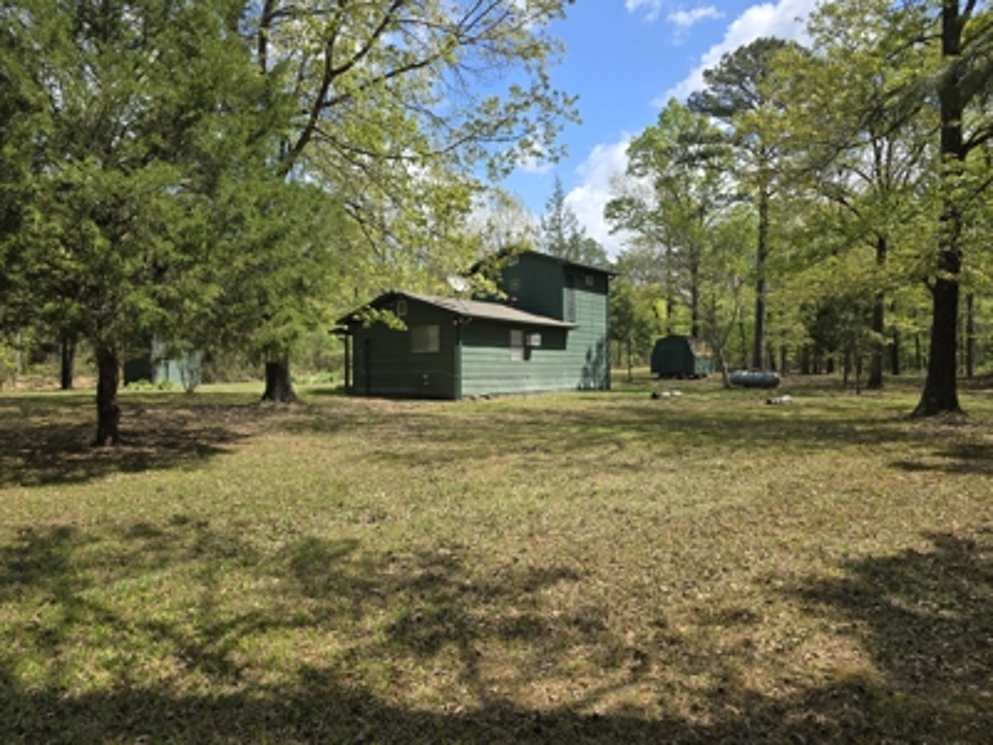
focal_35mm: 23
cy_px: 372
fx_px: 660
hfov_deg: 73.9
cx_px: 496
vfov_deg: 58.9
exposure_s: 1/553
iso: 12
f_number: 1.7
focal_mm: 6.3
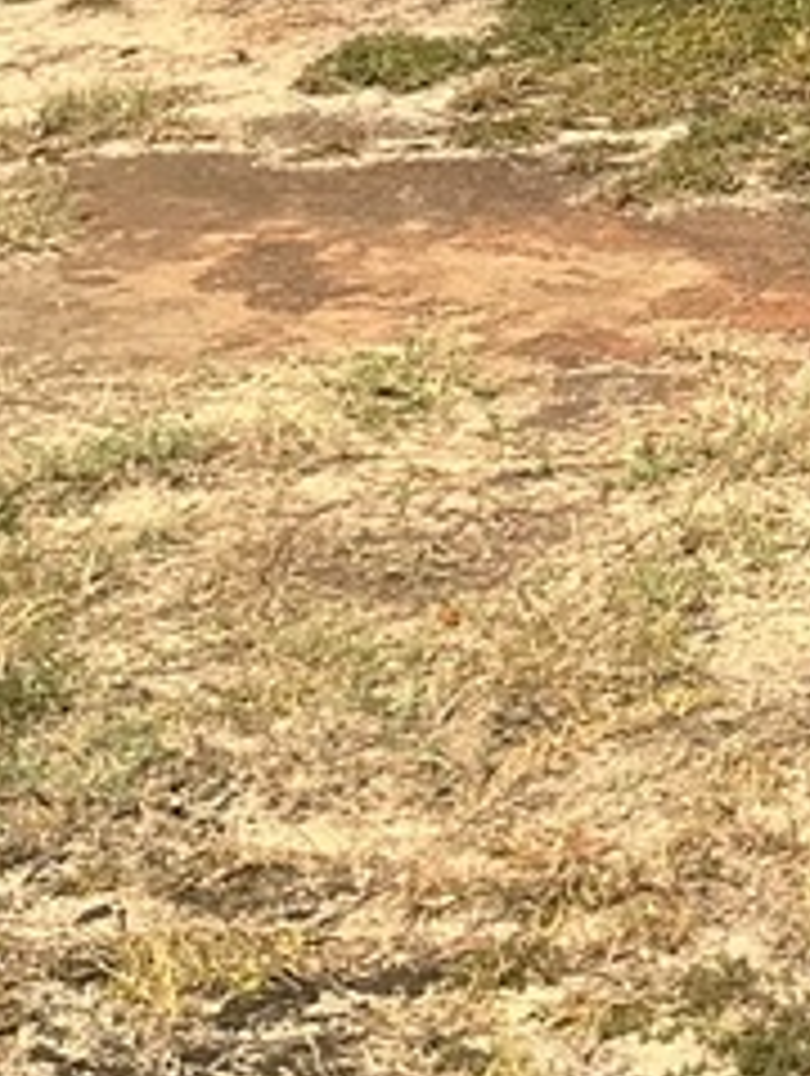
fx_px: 3858
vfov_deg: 15.2
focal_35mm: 124
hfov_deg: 10.8
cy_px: -261
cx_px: 1665
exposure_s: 1/1912
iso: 25
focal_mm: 3
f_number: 1.8
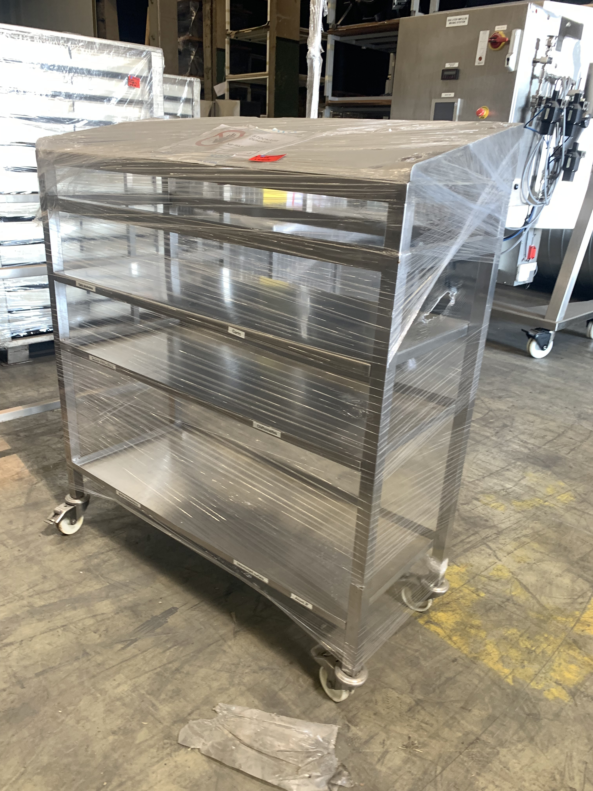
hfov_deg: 53.1
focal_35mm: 26
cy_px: 396
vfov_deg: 67.3
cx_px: 296
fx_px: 594
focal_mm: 4.25
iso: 125
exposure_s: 1/60
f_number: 1.8
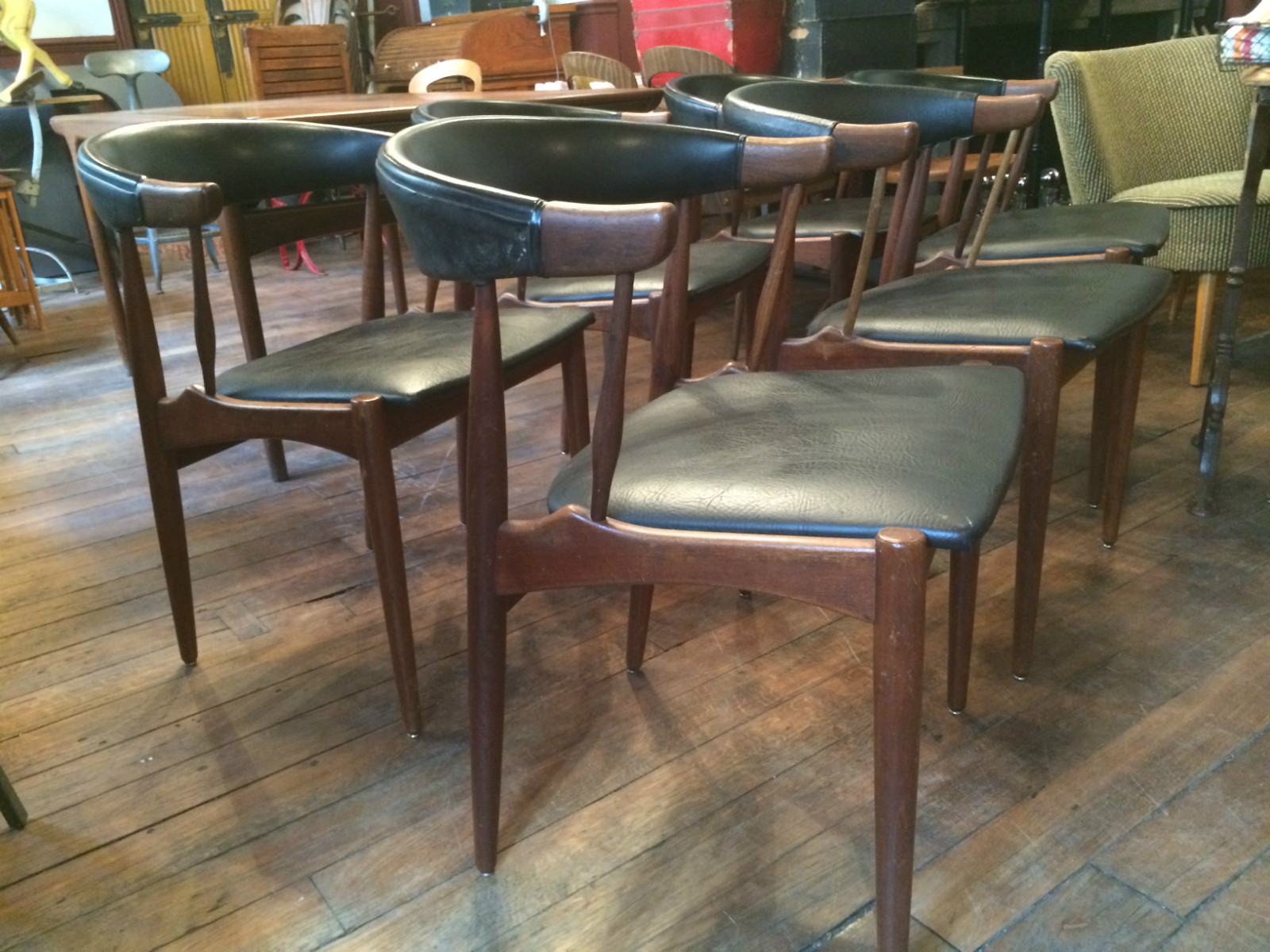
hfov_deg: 60.0
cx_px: 635
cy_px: 476
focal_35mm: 30
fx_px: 1101
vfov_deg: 46.8
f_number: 2.2
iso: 400
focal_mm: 4.12
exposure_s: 1/17
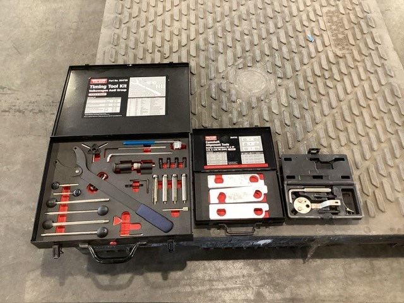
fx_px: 362
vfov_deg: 45.4
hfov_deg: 58.4
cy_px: 152
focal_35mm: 31
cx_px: 202
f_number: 2.4
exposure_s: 1/33
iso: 250
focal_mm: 3.3
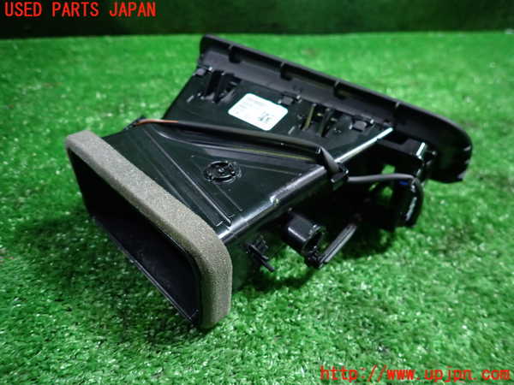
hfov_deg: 69.4
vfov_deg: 54.9
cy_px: 192
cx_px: 257
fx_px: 371
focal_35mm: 25
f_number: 2
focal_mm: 4.5
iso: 400
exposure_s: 1/30
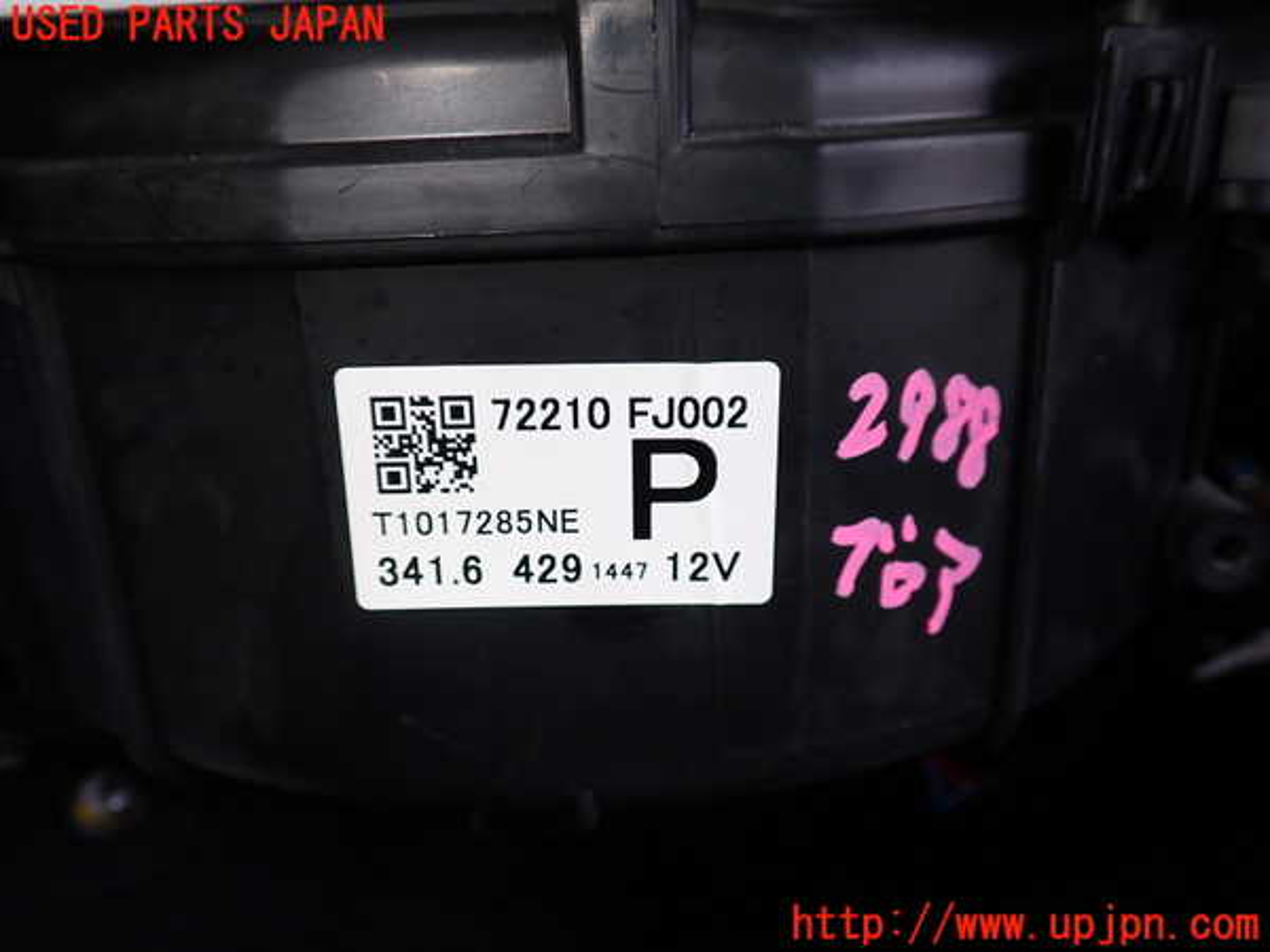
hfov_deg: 60.0
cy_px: 476
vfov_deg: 46.8
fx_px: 1101
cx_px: 635
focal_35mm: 30
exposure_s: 1/30
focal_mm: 5.4
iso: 125
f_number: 6.3
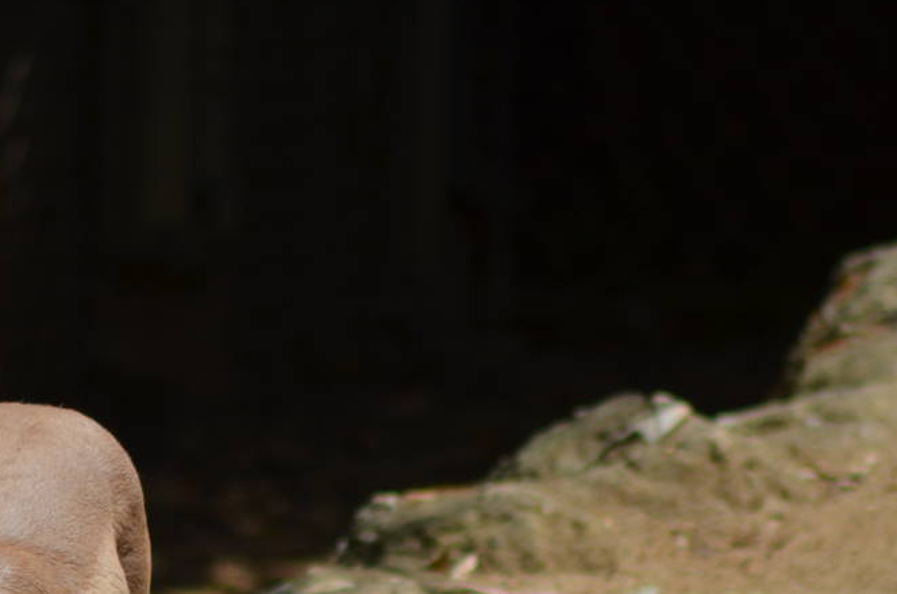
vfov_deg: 1.3
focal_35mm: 1085
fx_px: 26982
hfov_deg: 1.9
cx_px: 34
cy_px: 710
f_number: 5.6
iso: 320
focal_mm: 300
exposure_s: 1/2000
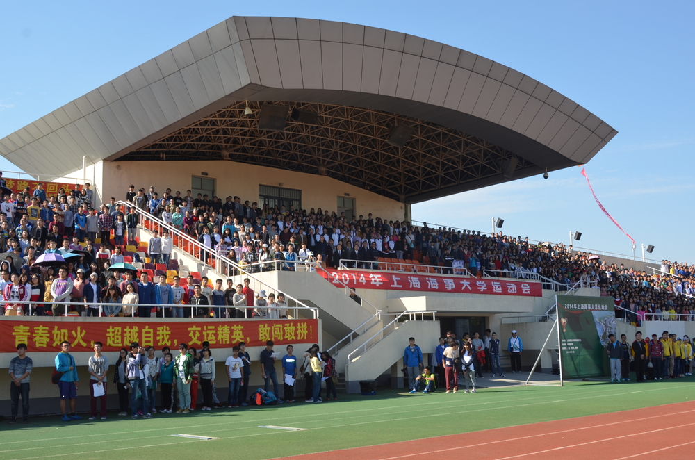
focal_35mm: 42
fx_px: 809
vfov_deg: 31.7
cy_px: 230
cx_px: 348
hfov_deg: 46.5
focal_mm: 28
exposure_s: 1/250
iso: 200
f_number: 9
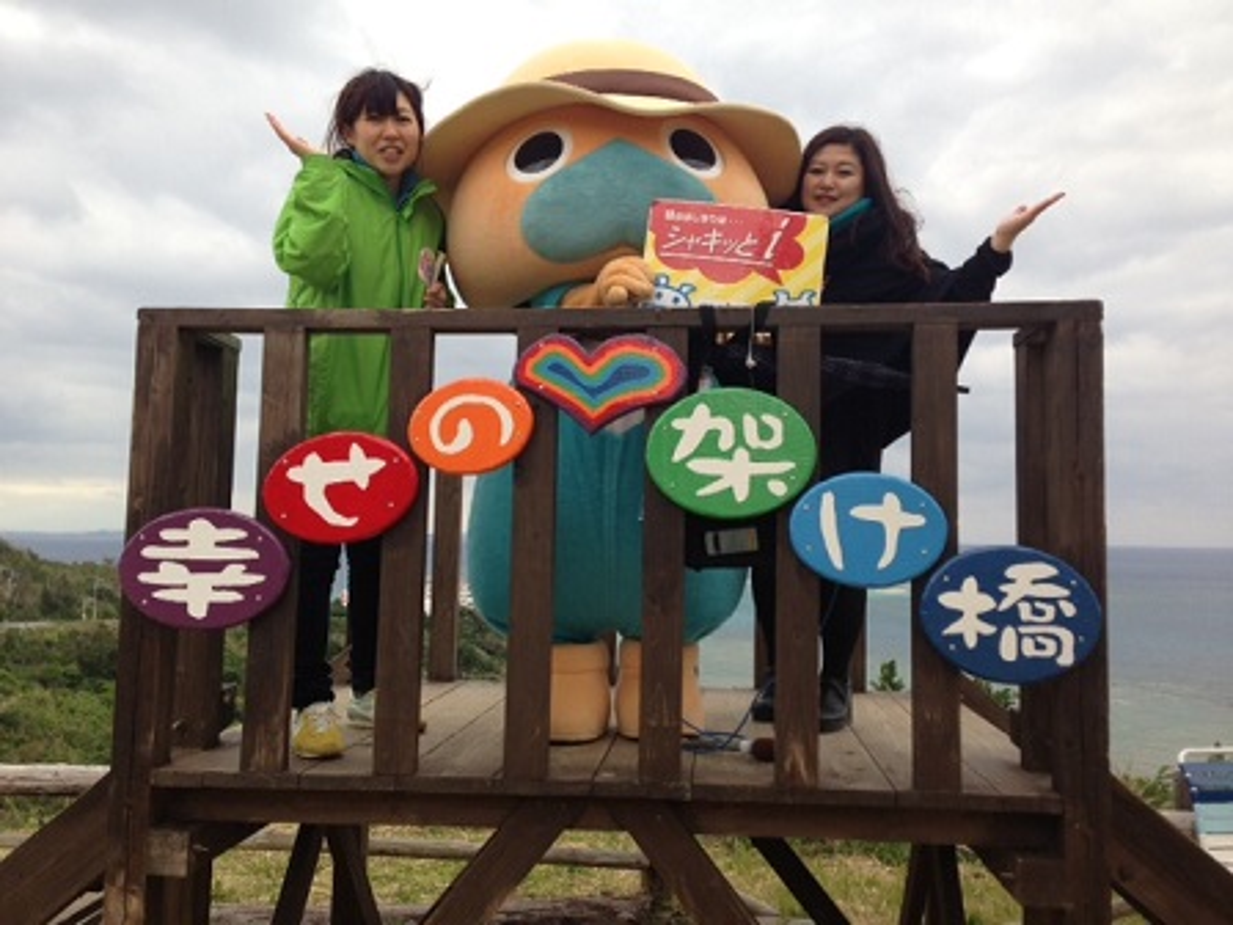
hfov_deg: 55.4
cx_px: 616
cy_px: 462
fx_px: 1175
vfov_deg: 42.9
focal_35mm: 33
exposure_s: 1/130
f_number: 2.4
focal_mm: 4.13
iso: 50
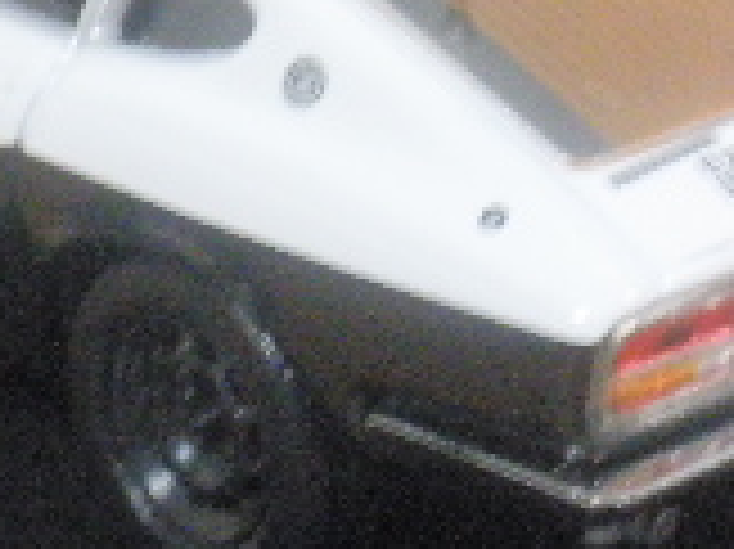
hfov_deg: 9.7
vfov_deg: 7.3
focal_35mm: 204
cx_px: 248
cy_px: 238
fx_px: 4322
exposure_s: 1/6
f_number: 4.3
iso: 200
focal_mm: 9.1
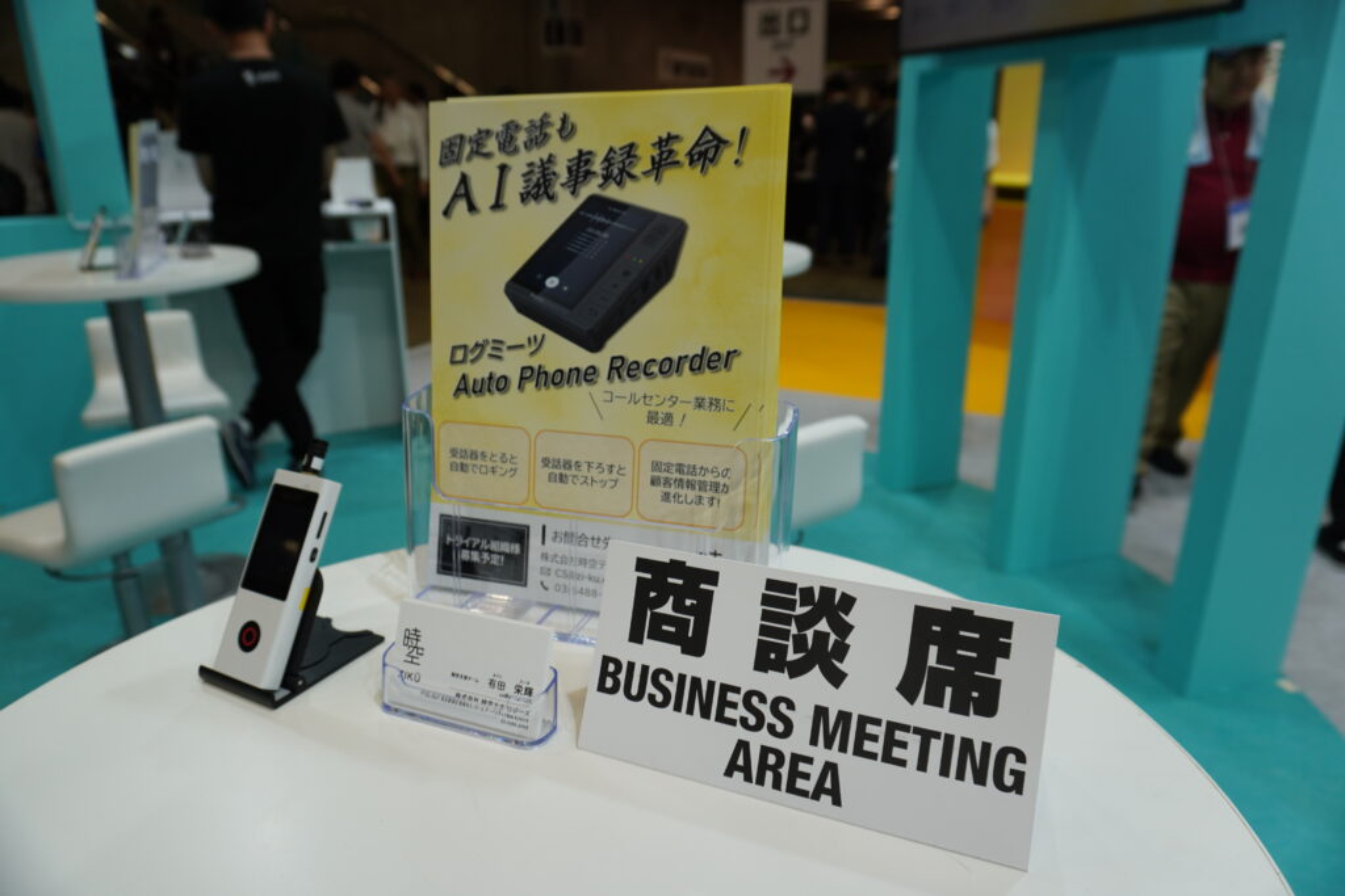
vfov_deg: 53.1
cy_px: 448
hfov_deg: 73.7
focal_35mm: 24
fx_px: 897
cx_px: 672
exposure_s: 1/60
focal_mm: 16
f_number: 4
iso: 100
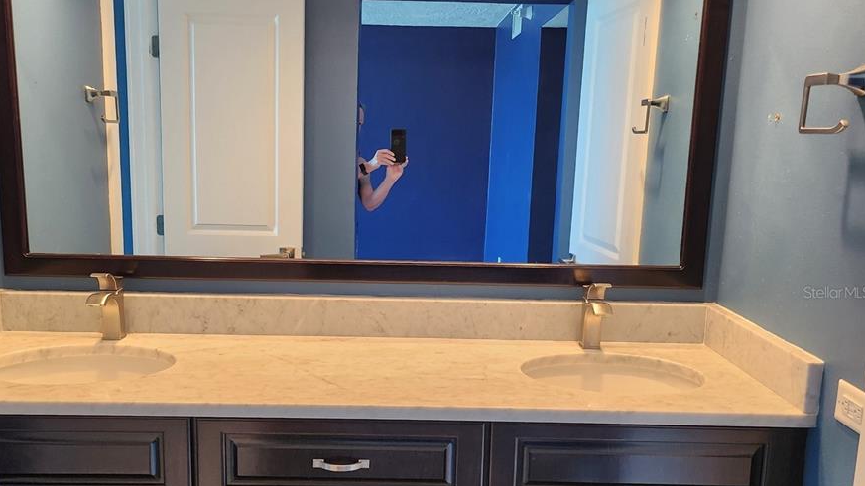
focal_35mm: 36
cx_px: 428
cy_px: 292
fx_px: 826
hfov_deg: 55.3
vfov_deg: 32.7
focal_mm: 5
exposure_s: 1/120
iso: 250
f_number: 1.8
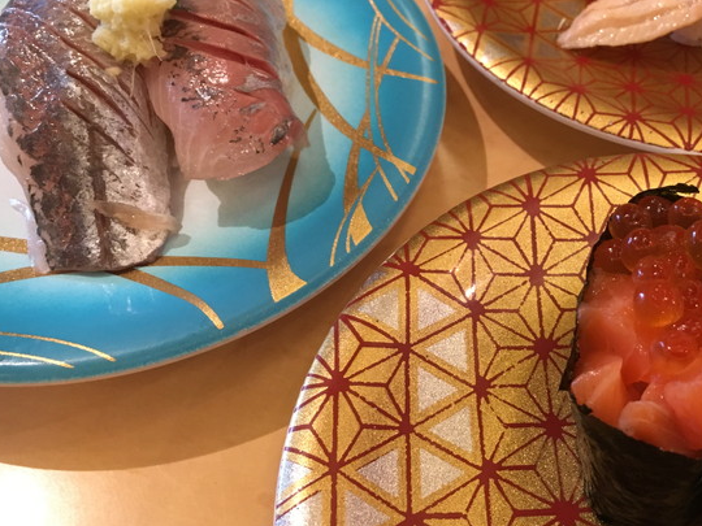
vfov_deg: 33.5
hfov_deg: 42.8
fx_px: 872
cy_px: 212
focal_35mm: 43
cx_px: 508
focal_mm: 4.15
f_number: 2.2
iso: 125
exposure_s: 1/30
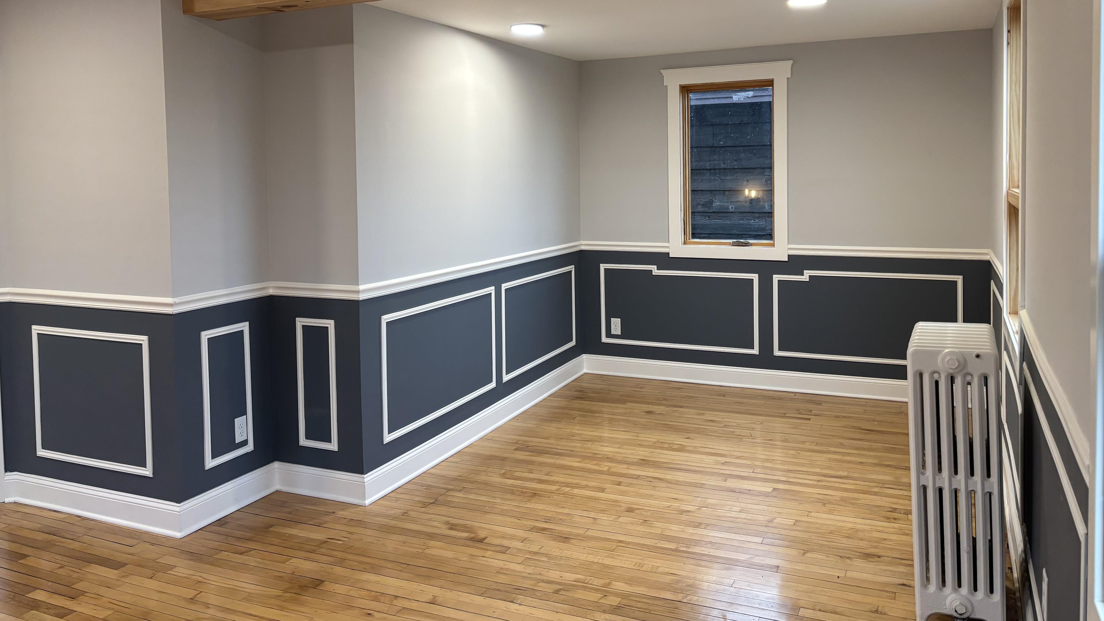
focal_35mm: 29
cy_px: 212
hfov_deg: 66.1
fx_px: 849
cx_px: 556
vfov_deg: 39.7
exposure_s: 1/86
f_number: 1.6
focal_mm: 5.96
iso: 125
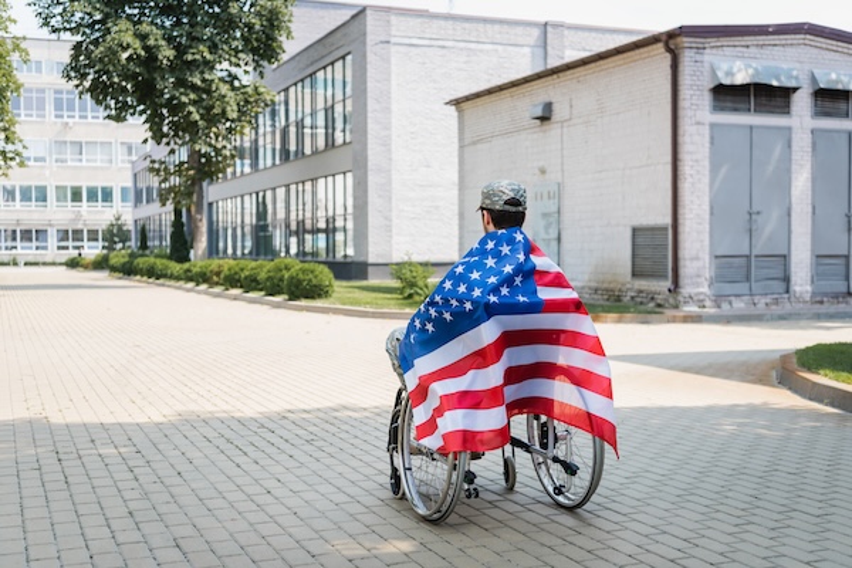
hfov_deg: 44.5
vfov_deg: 30.5
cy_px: 284
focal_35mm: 44
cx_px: 426
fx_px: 1041
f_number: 2.8
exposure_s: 1/400
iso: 100
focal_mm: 44
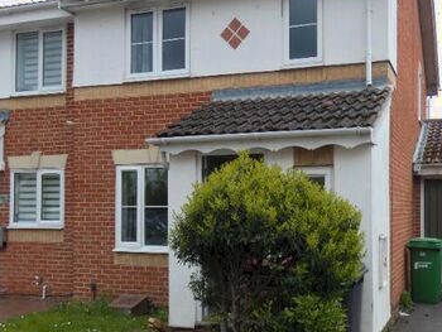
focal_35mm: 40
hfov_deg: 46.3
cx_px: 279
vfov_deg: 35.9
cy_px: 199
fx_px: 511
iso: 80
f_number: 2.8
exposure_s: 1/800
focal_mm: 3.6
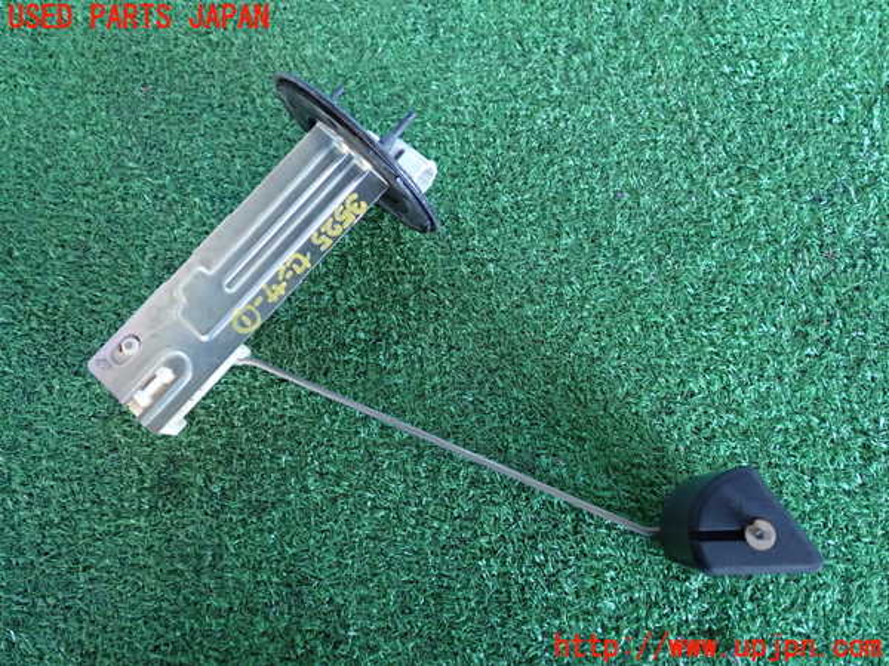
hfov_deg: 56.8
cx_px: 444
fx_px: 822
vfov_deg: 44.2
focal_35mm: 32
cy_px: 333
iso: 400
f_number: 2.4
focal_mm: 5.79
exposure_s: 1/30
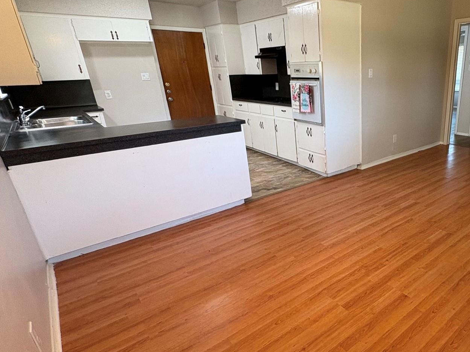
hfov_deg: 69.8
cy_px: 181
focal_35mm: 23
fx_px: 312
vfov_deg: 58.9
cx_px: 343
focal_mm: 2.22
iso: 200
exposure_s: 1/60
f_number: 2.2
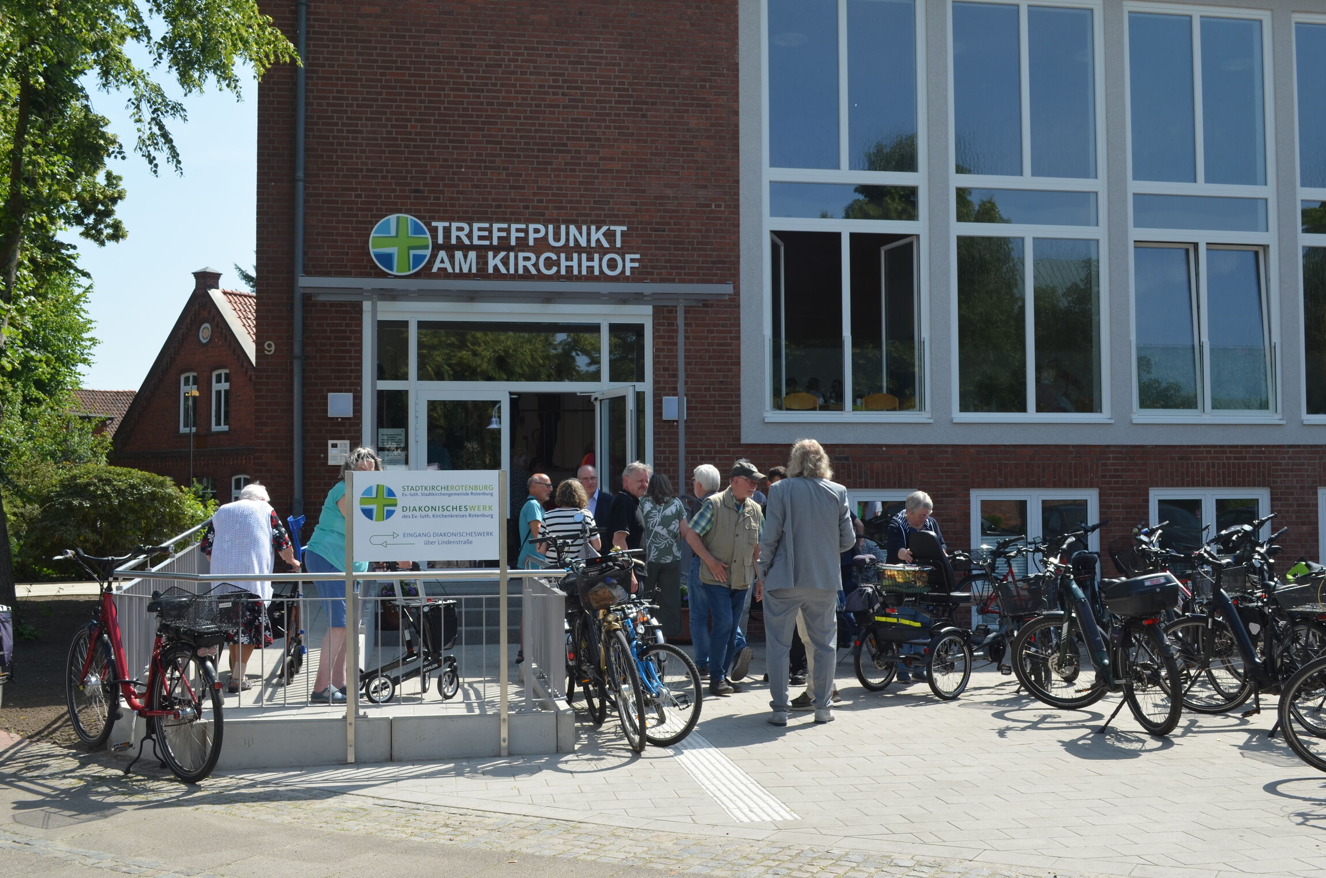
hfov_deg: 49.6
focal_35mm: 39
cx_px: 663
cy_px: 439
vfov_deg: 34.1
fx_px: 1433
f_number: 8
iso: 160
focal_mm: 26
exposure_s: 1/250
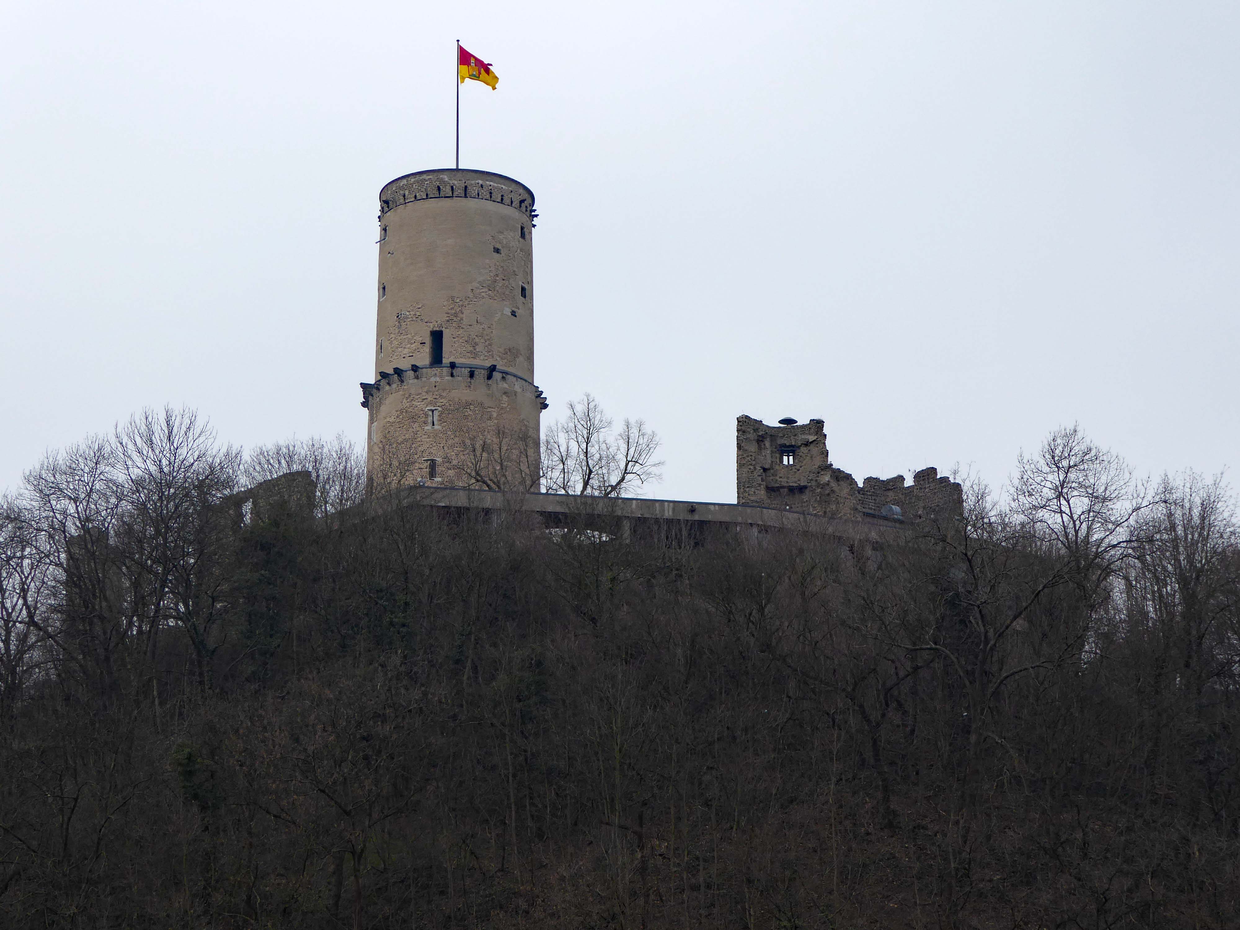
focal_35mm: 84
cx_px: 620
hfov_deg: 23.3
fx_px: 3009
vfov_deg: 17.6
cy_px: 465
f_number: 4.8
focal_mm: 15
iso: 80
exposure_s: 1/320
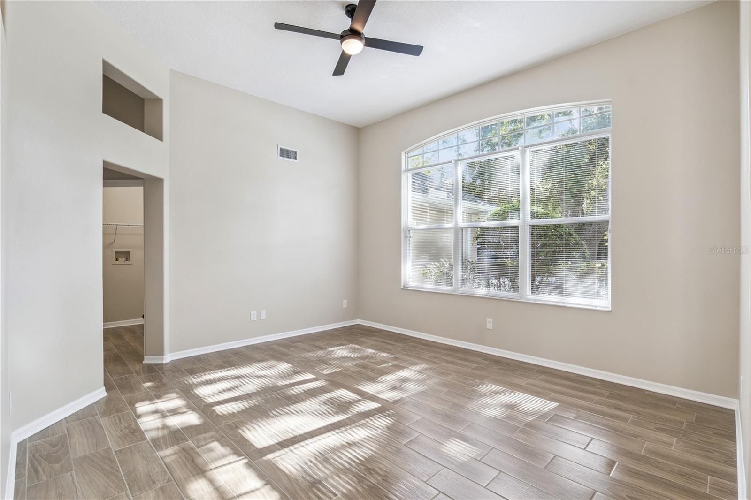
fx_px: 334
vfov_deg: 73.7
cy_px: 250
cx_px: 376
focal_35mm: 16
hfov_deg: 96.7
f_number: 10
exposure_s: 1/60
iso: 800
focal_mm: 16
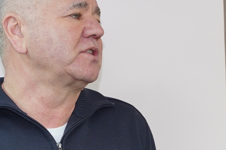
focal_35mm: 191
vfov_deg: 7.1
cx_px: 206
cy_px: 185
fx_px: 1199
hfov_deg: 10.7
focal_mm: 49
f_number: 2.8
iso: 640
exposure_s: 1/60
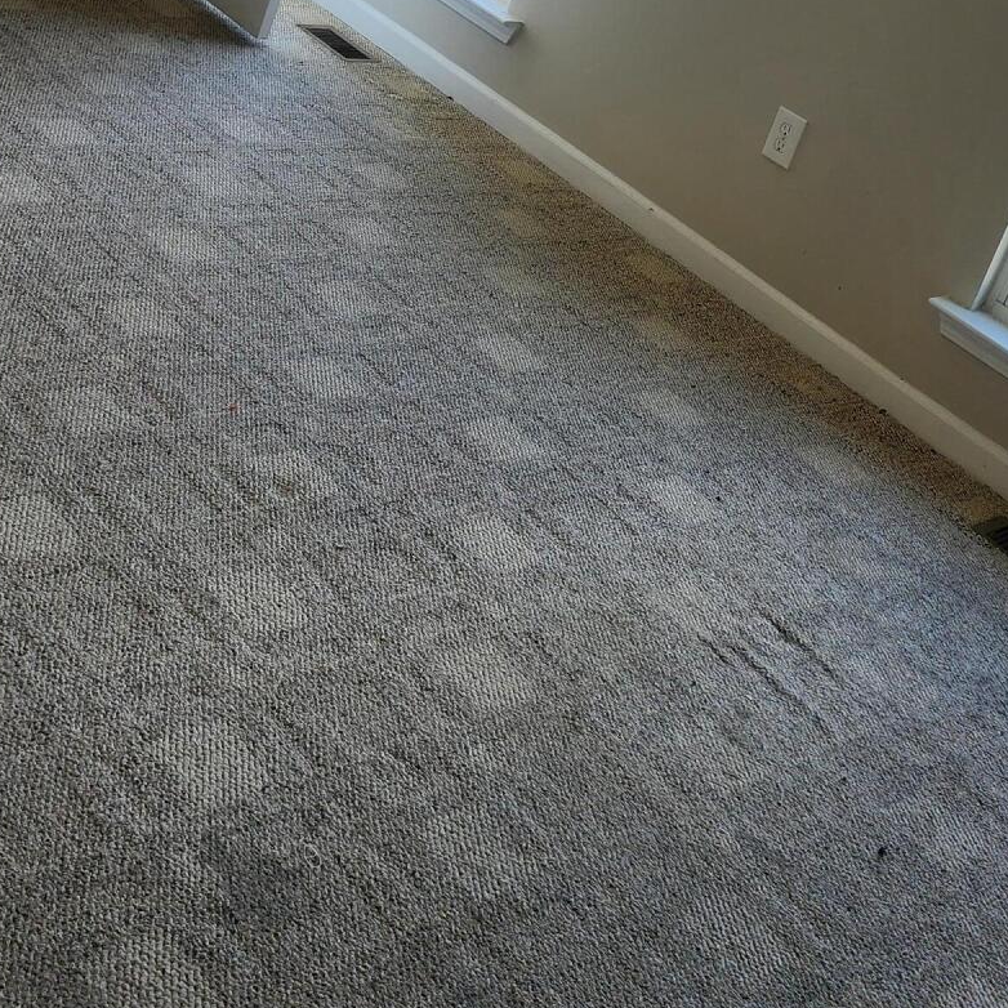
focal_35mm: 52
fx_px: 1713
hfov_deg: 32.8
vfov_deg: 30.1
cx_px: 516
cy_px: -40
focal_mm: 6.4
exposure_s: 1/120
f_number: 1.8
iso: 64
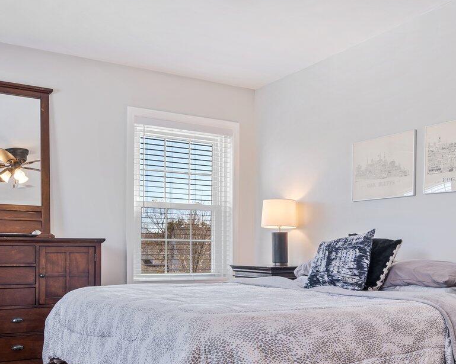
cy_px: 272
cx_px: 242
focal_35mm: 40
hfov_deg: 45.8
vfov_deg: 36.5
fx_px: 540
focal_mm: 16
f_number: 10
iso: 50
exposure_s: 1.6
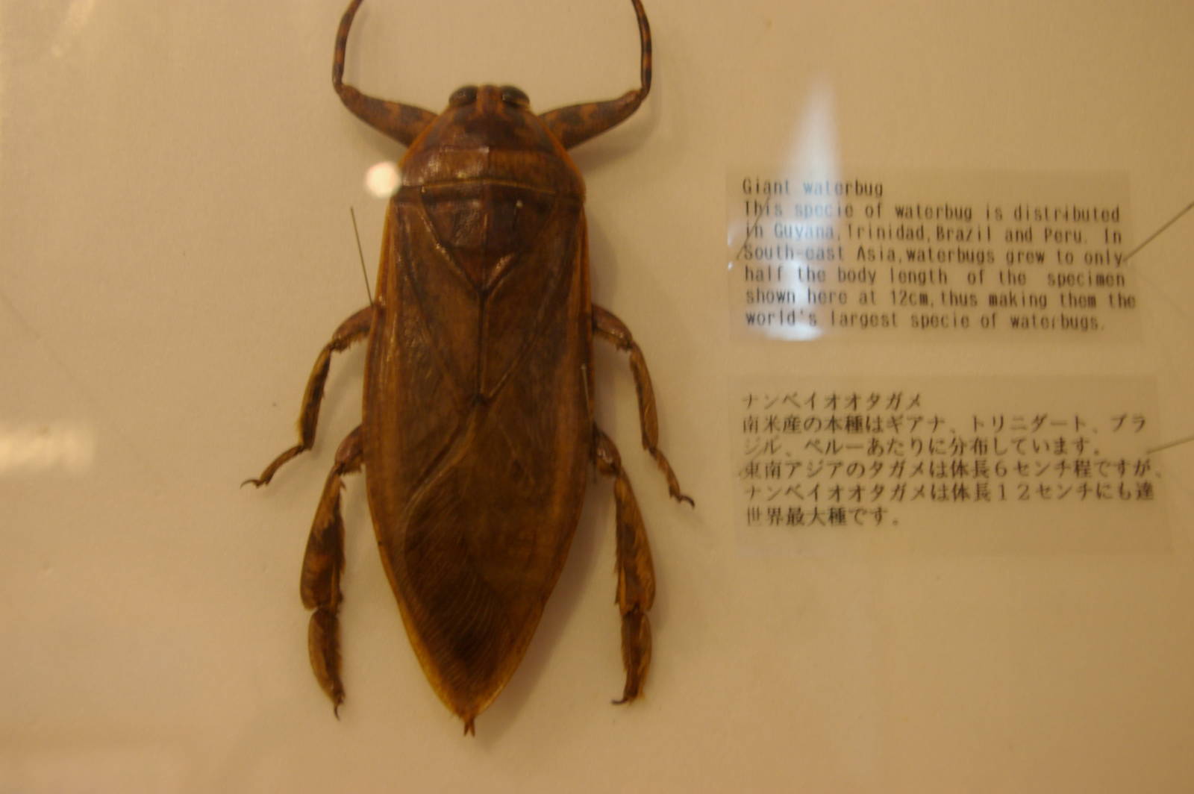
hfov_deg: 42.4
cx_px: 597
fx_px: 1541
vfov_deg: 28.9
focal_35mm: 46
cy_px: 397
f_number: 5.6
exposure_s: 1/3.33
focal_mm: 31
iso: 400
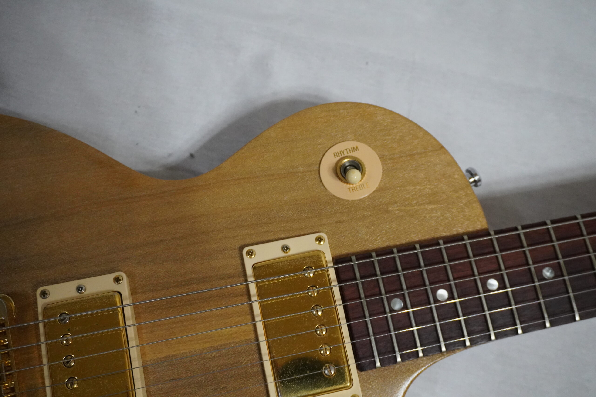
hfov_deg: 46.4
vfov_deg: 31.9
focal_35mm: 42
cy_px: 198
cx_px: 298
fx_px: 695
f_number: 4.5
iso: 4000
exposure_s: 1/160
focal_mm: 28
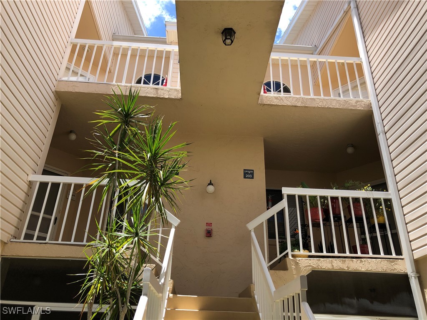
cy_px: 160
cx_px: 214
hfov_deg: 63.4
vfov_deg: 49.7
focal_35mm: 28
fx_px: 345
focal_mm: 3.99
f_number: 1.8
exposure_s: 1/759
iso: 20
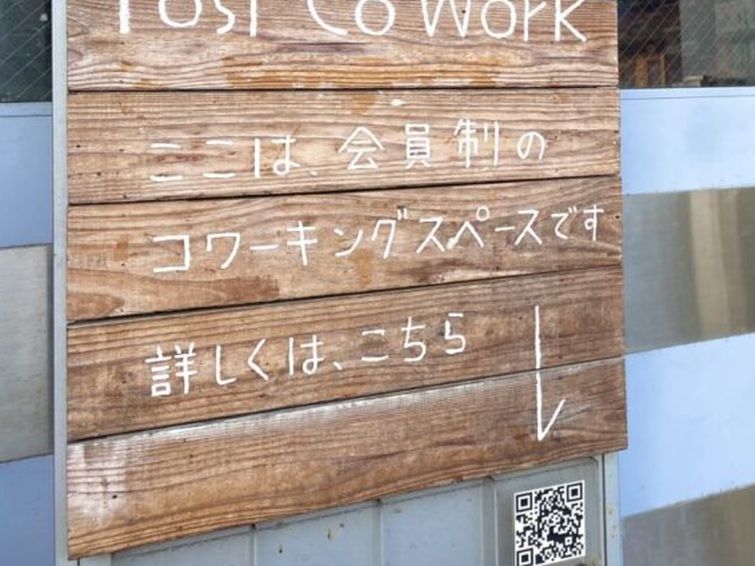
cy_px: 82
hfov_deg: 37.8
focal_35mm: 47
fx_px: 1025
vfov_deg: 29.8
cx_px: 676
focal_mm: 4.25
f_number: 1.8
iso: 32
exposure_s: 1/154
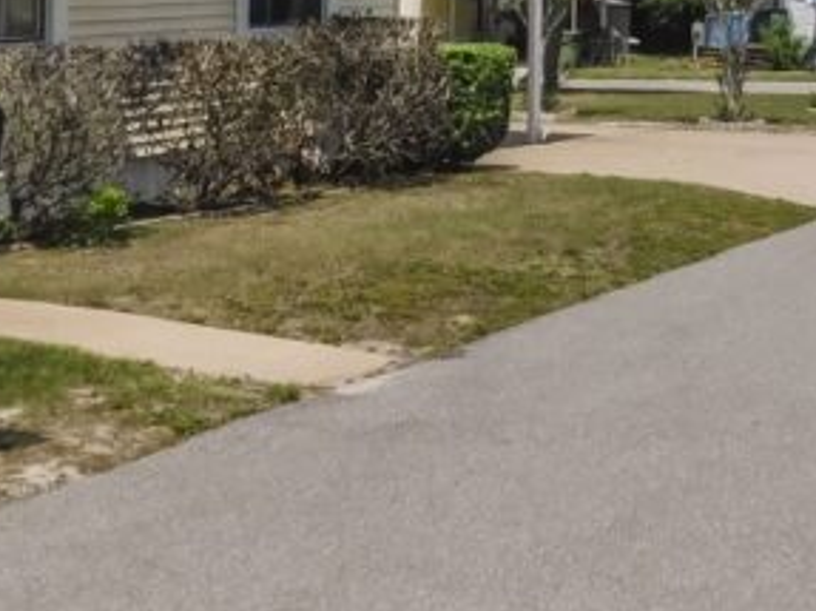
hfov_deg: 23.3
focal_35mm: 82
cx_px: 728
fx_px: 1932
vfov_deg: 16.8
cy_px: -227
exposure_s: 1/800
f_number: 6
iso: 125
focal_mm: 4
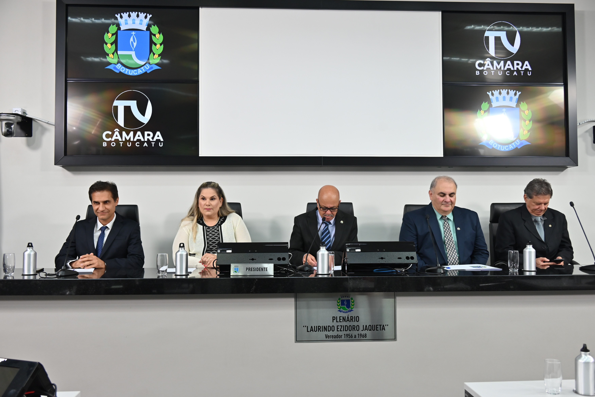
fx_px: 562
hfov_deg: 55.8
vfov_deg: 38.9
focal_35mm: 34
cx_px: 298
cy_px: 198
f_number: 4.8
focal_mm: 34
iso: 900
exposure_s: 1/125
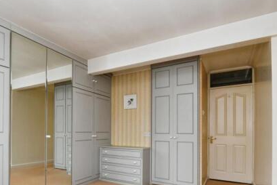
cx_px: 104
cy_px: 127
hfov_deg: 72.5
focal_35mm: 24
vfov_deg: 51.9
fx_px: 185
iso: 800
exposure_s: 1/60
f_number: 16
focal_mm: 15
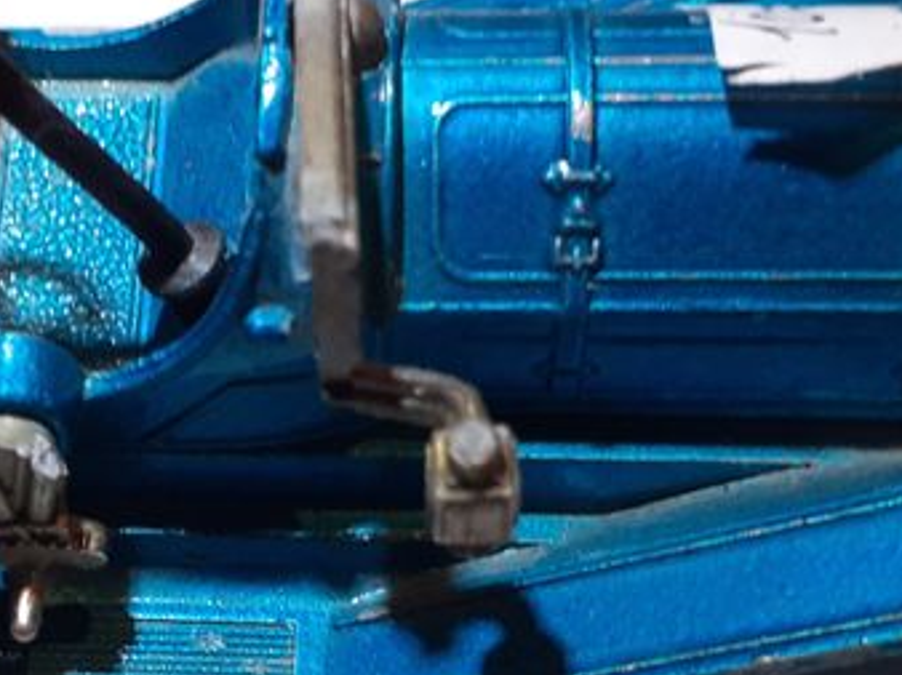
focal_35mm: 80
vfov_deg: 18.3
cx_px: 152
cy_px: 504
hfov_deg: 24.0
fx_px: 2083
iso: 160
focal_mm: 3.6
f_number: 1.9
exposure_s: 1/50
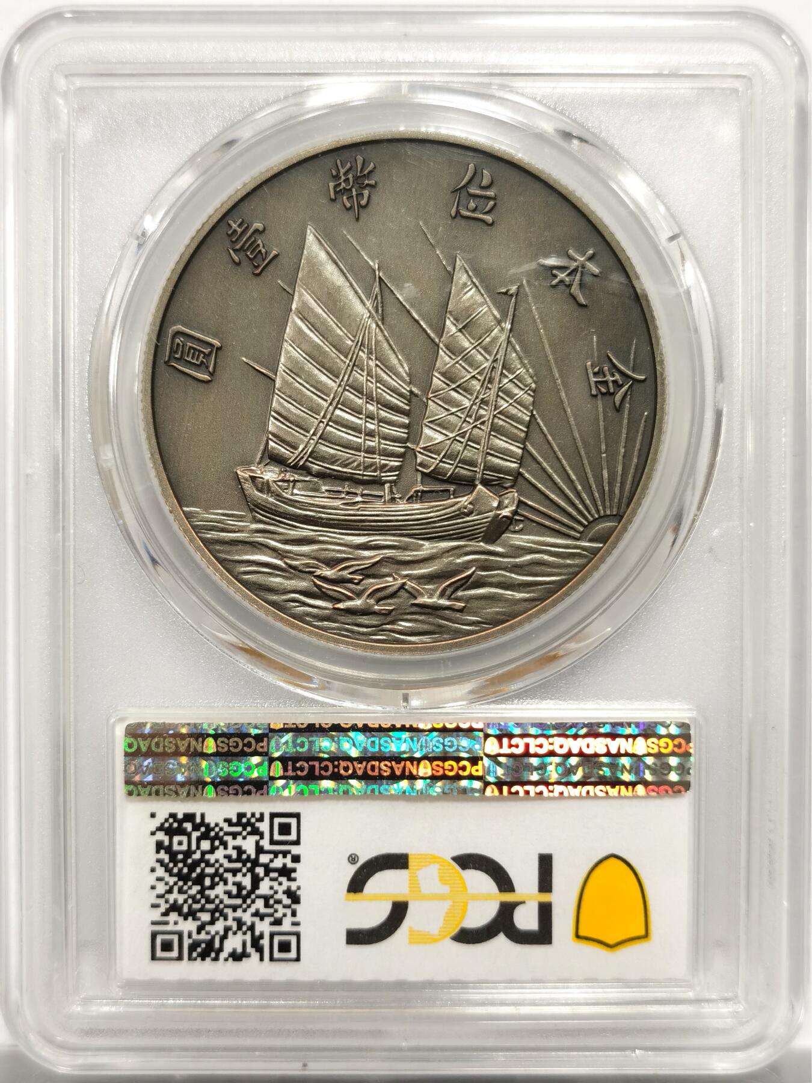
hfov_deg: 27.0
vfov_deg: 35.5
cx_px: 406
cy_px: 542
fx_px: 1689
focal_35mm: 54
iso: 125
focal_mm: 5.56
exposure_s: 1/100
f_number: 16
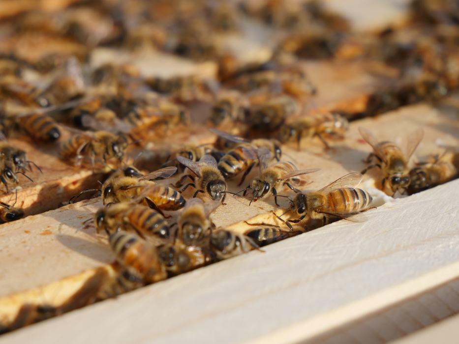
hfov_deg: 16.4
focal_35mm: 120
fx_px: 1591
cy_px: 172
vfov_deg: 12.4
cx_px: 230
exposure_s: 1/320
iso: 200
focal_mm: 60
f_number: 6.3
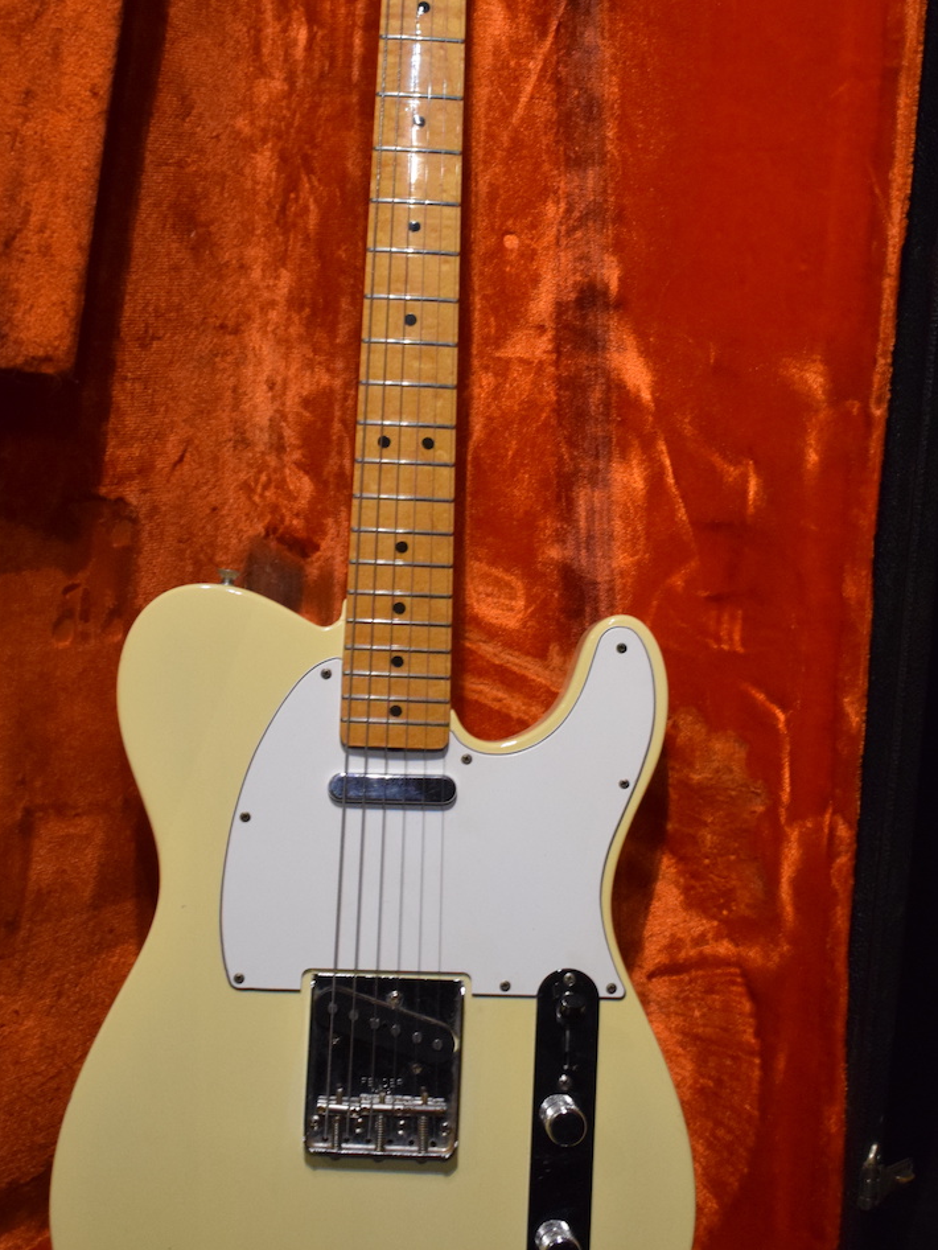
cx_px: 443
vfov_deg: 30.1
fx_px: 2311
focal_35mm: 64
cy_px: 447
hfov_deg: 22.9
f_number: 4.2
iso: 2200
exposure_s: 1/60
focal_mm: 28
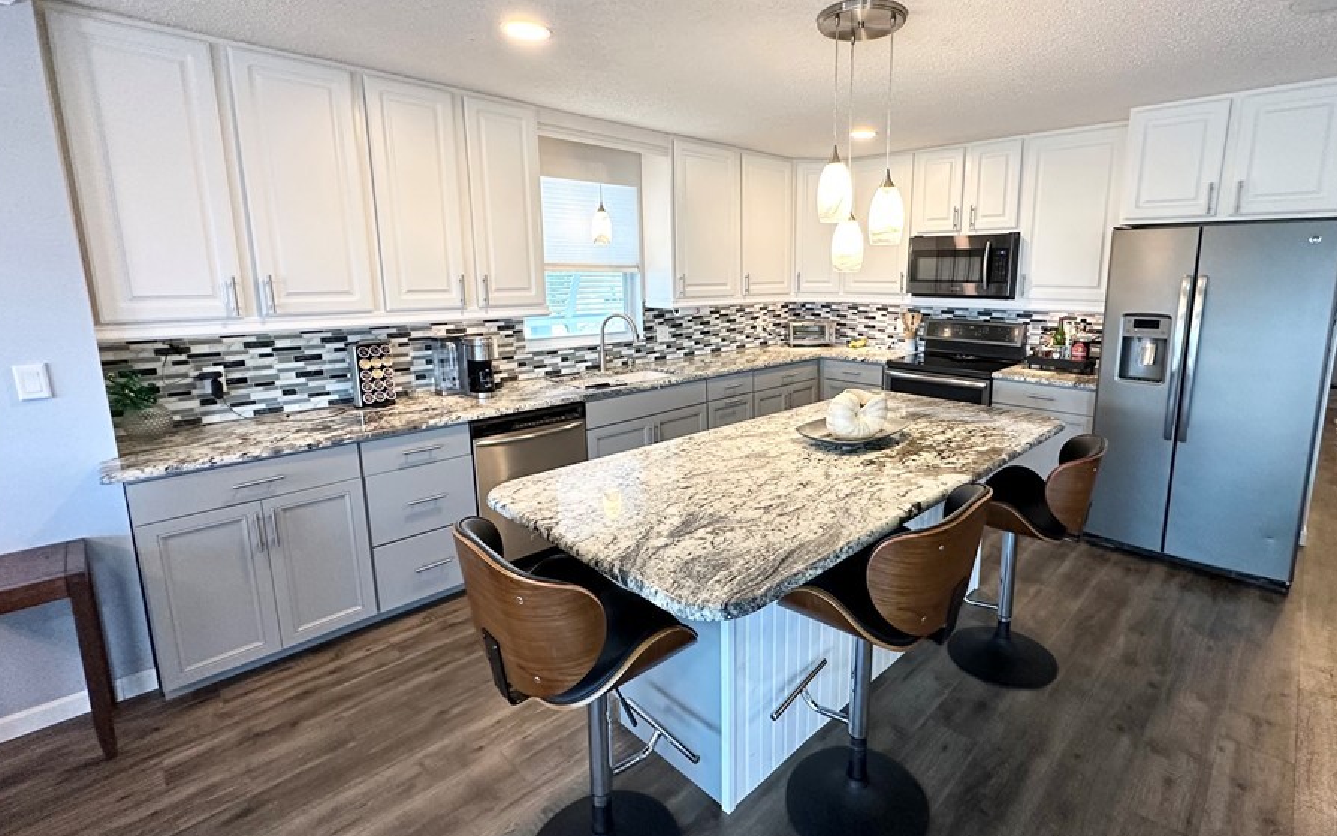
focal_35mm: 17
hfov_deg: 93.9
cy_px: 380
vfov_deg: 67.9
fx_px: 620
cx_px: 748
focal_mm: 2.22
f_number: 2.2
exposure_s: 1/120
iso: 320
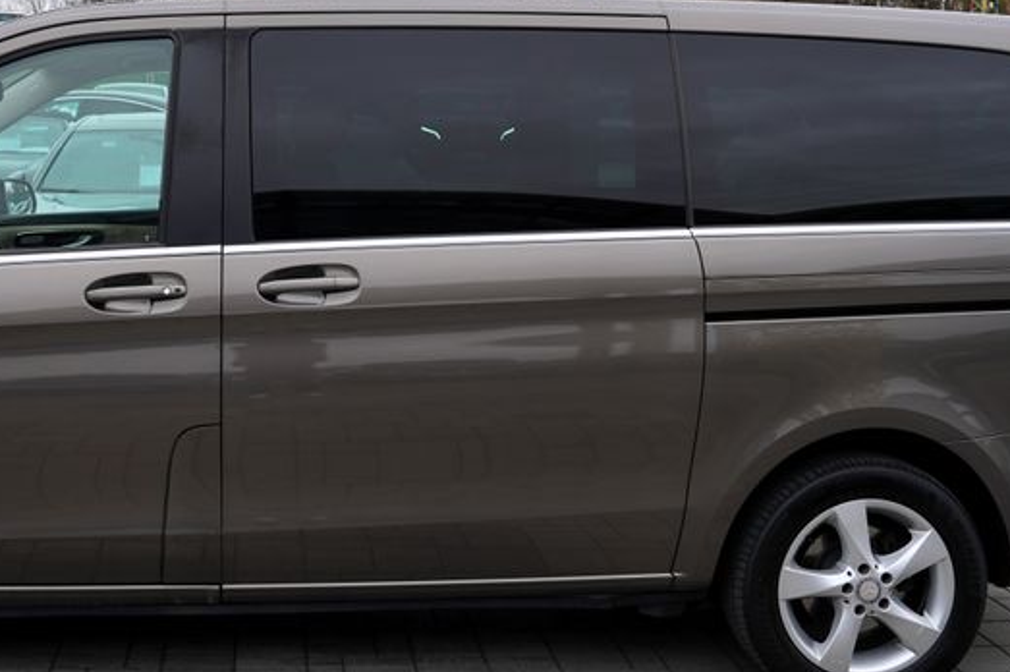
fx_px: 1318
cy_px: 142
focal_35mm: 47
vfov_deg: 28.1
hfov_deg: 41.1
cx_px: 295
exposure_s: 1/100
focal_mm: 24
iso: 100
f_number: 5
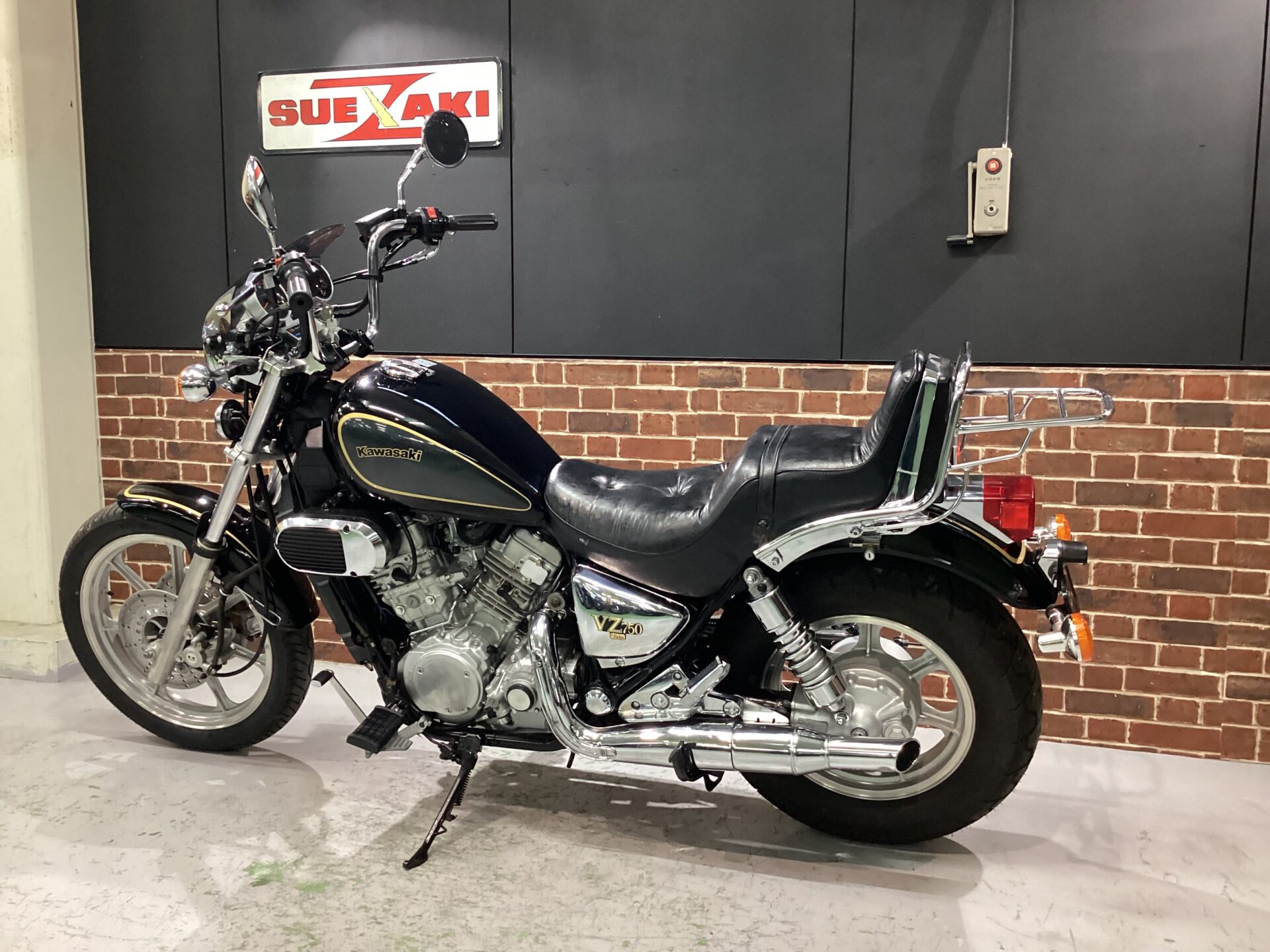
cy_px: 476
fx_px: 1137
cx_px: 635
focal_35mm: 31
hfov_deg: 58.4
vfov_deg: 45.4
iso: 320
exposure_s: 1/40
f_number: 2.4
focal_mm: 3.3
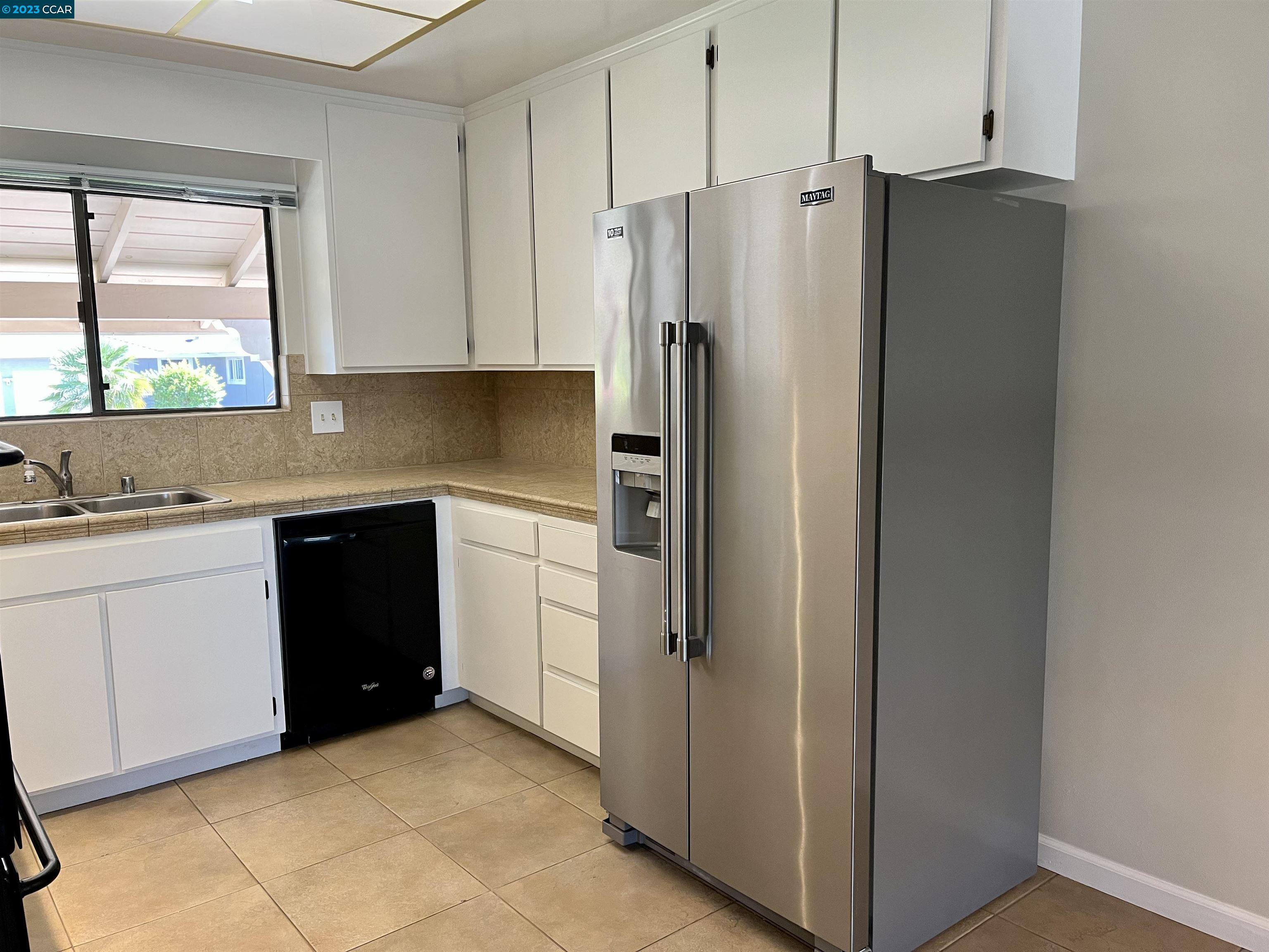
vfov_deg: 53.1
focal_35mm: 26
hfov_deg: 67.3
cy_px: 476
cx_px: 634
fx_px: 953
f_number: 1.6
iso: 100
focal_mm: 5.1
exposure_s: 1/60
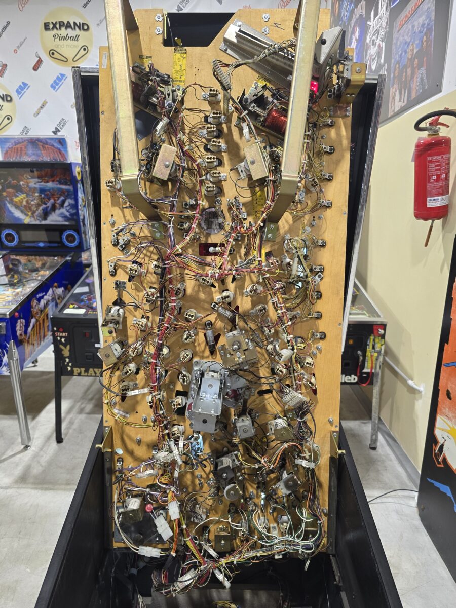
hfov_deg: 58.9
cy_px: 304
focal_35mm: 23
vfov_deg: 73.9
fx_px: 404
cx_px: 228
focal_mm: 6.3
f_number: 1.7
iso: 200
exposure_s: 1/100
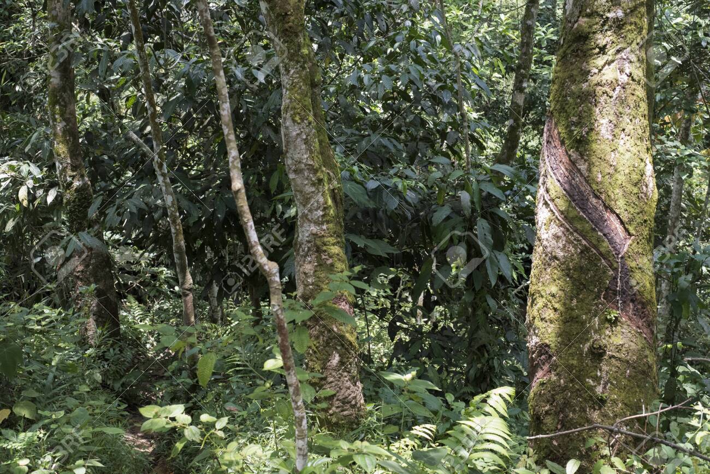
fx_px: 986
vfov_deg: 27.0
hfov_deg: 39.6
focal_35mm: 50
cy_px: 237
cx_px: 355
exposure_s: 1/400
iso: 3200
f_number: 9
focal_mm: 50
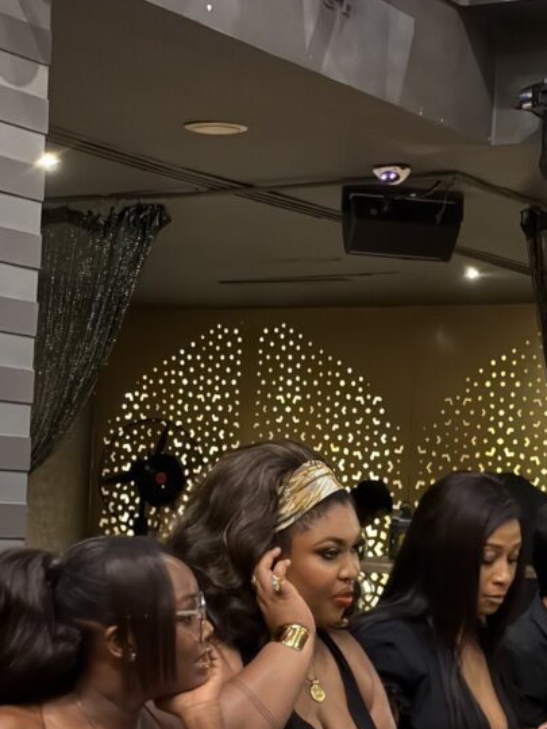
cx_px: 293
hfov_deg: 16.2
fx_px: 1917
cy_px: 506
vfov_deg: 21.4
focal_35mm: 91
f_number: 1.78
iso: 1250
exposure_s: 1/14
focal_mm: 6.76
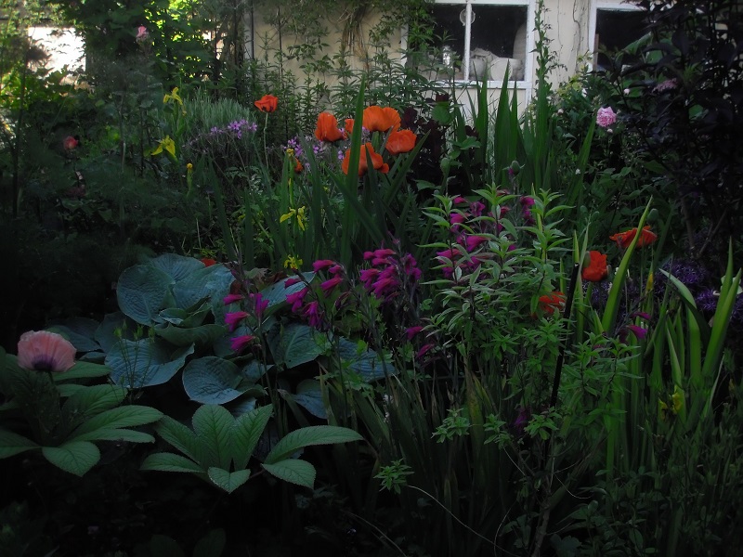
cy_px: 278
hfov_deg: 49.0
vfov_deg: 37.7
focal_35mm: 38
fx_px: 816
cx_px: 372
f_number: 3.5
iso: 100
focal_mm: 6.7
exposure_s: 1/160
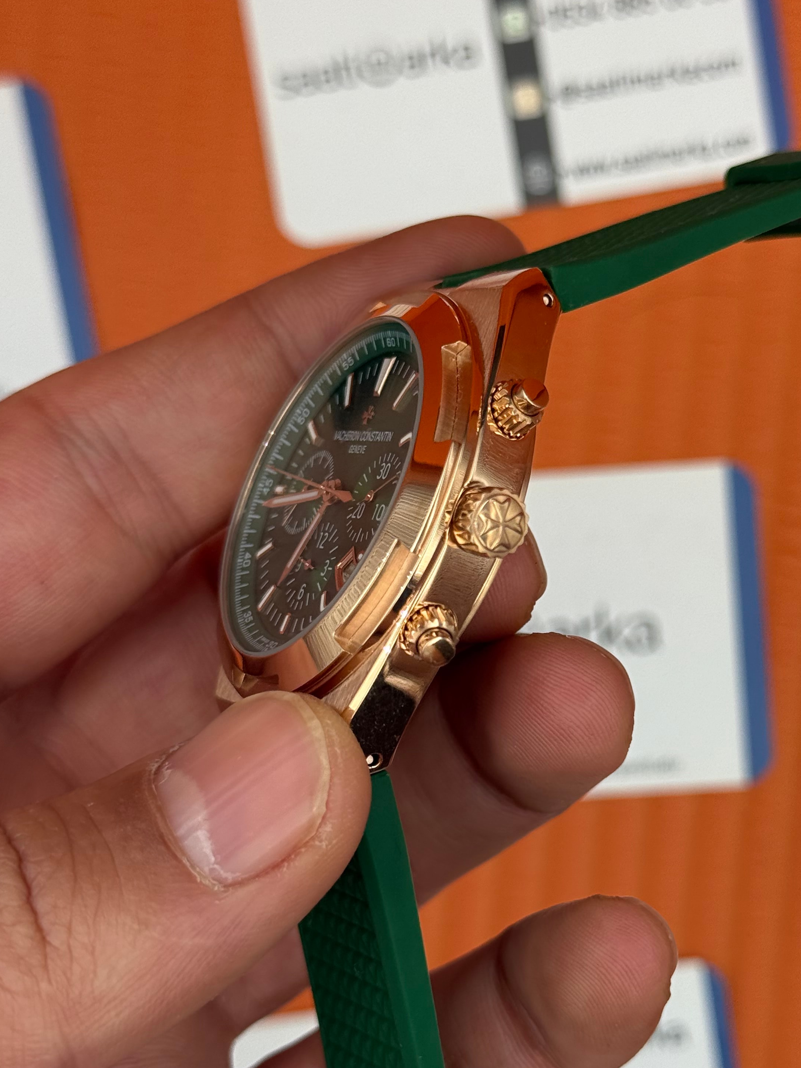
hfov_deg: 21.9
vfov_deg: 29.0
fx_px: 2068
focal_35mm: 67
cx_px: 510
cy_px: 593
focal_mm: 6.76
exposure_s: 1/769
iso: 64
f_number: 1.78
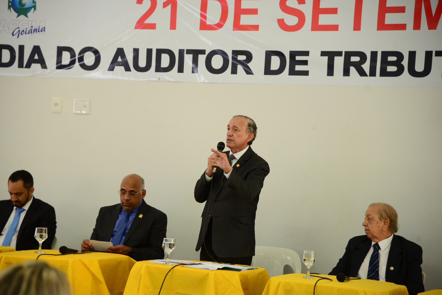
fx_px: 1290
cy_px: 148
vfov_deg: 13.1
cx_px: 221
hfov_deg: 19.4
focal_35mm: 105
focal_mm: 105
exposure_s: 1/125
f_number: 4
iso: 1600
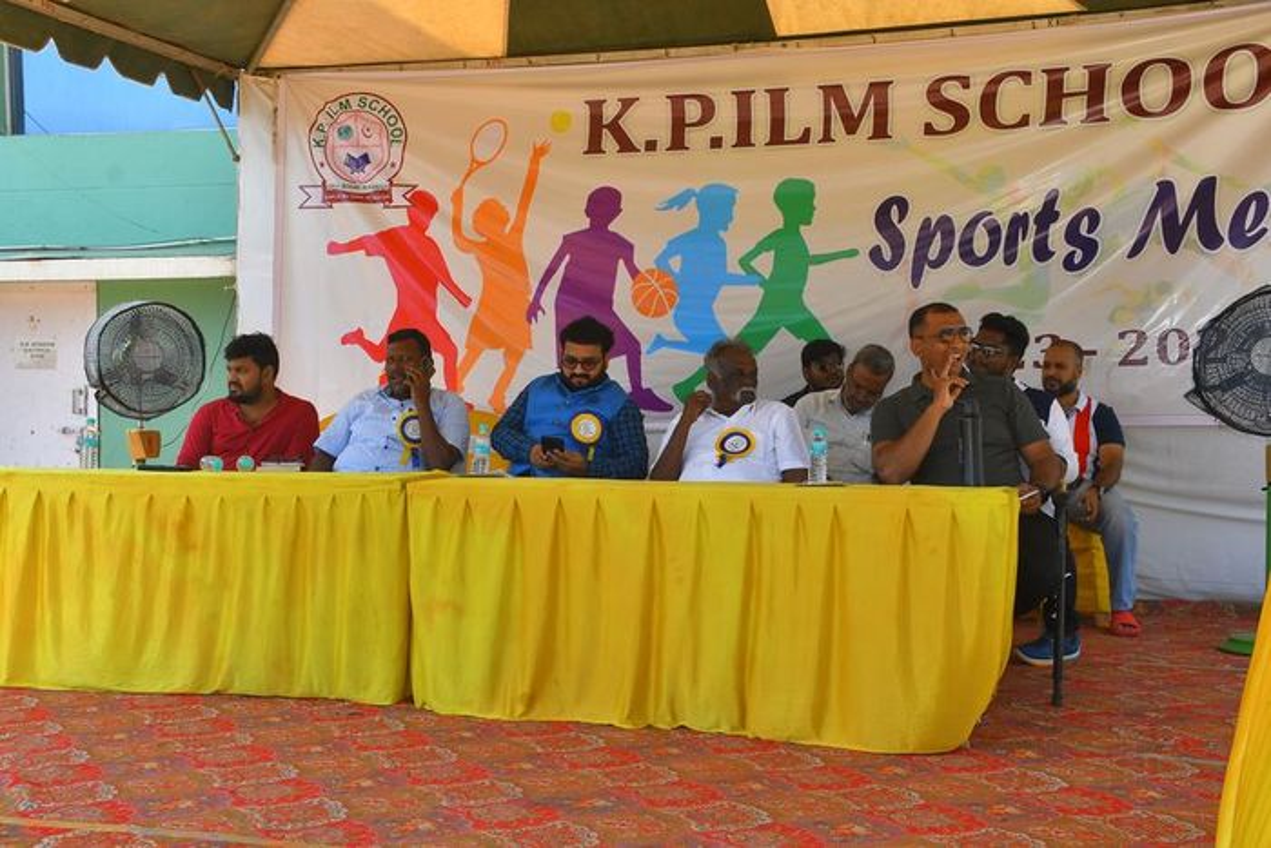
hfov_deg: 43.6
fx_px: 1589
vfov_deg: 29.9
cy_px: 424
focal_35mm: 45
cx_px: 636
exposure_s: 1/125
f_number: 8
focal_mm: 30
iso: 125
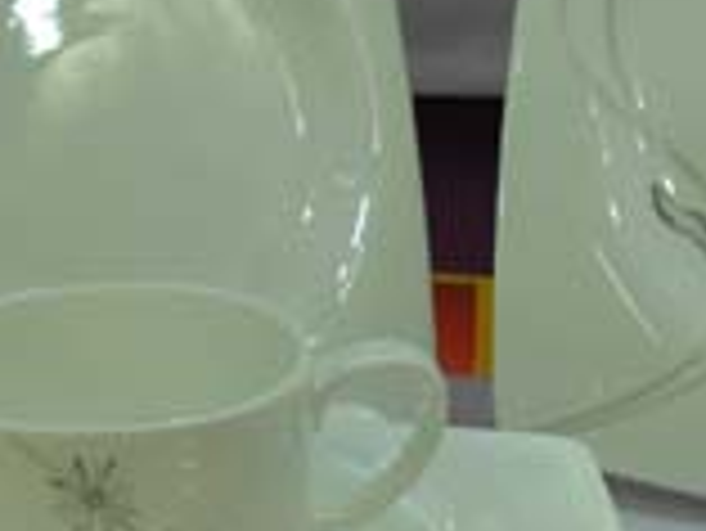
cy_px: 230
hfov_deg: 22.7
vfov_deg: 17.2
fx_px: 1755
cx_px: 369
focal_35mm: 86
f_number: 3.2
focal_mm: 4.6
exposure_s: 1/80
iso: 80
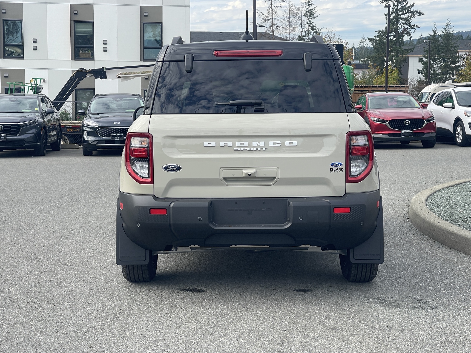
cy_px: 176
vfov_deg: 22.9
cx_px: 236
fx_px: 871
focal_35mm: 64
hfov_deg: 30.3
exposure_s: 1/552
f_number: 2.2
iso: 20
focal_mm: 7.5
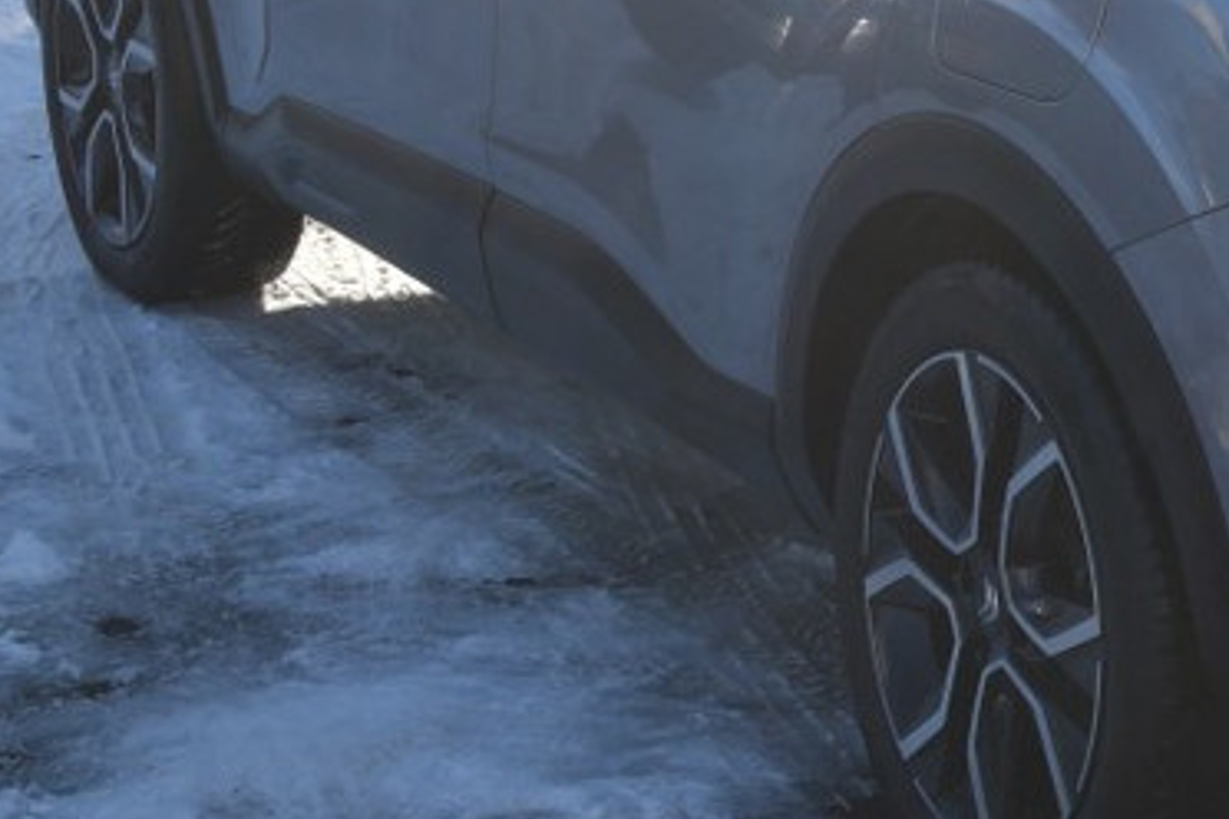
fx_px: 4233
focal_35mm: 124
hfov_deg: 15.8
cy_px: -61
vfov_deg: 10.9
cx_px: 1559
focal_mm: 30
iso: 200
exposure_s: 1/400
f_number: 10
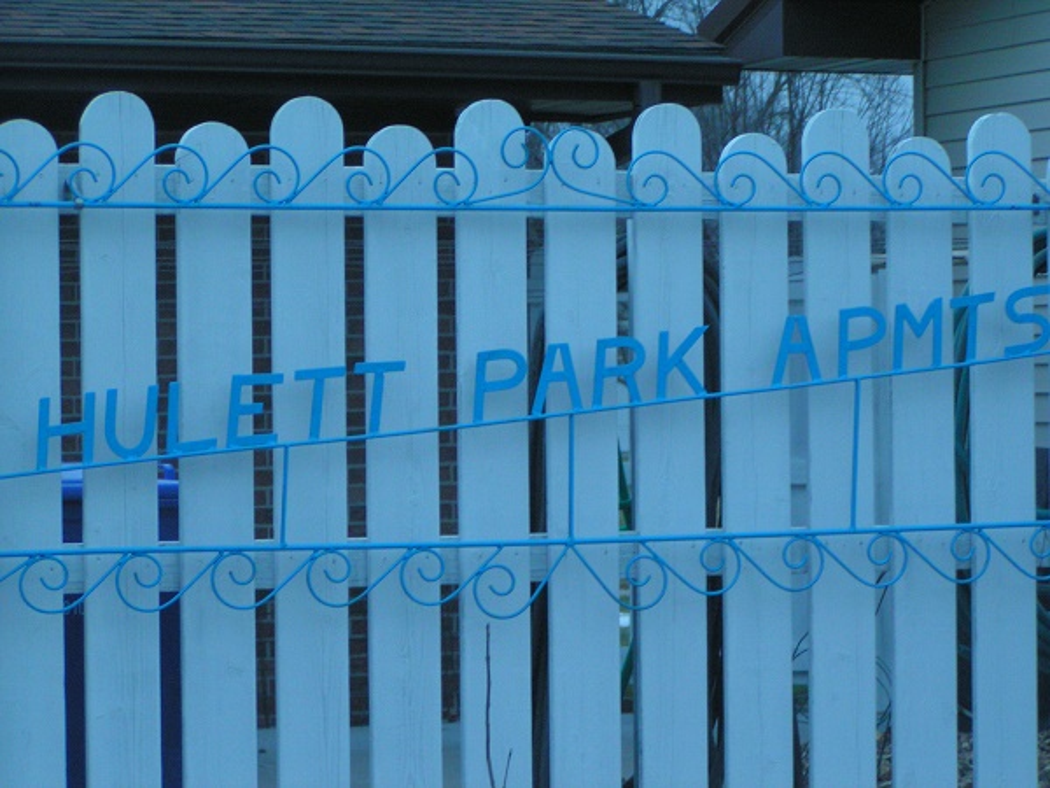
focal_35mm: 131
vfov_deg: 11.3
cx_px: 525
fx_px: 3974
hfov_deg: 15.1
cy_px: 394
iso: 200
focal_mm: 20
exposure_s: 1/80
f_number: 3.5
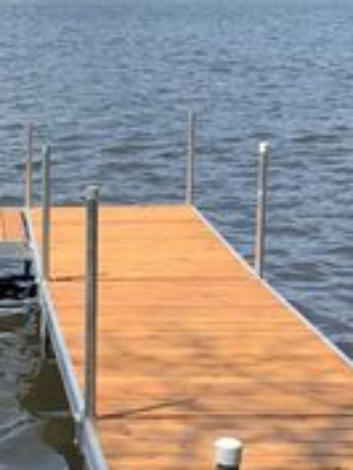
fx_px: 1331
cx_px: -85
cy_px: 283
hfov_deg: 14.6
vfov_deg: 20.0
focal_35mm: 98
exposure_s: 1/2160
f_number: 1.8
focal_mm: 4.25
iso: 25
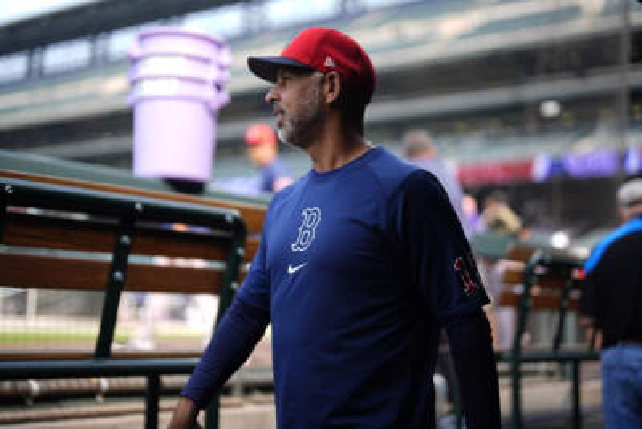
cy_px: 214
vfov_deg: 27.0
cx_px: 321
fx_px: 892
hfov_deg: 39.6
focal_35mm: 50
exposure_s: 1/4000
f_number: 1.2
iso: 200
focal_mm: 50
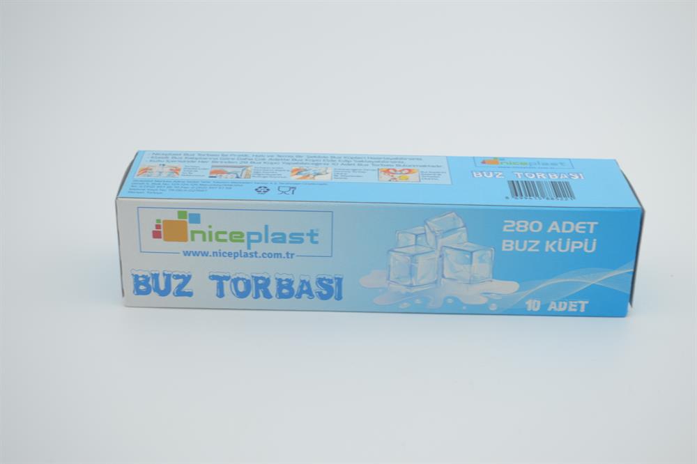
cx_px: 348
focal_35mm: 57
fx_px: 1103
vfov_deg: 23.8
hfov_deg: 35.1
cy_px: 232
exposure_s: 1/80
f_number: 5.6
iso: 100
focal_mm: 38
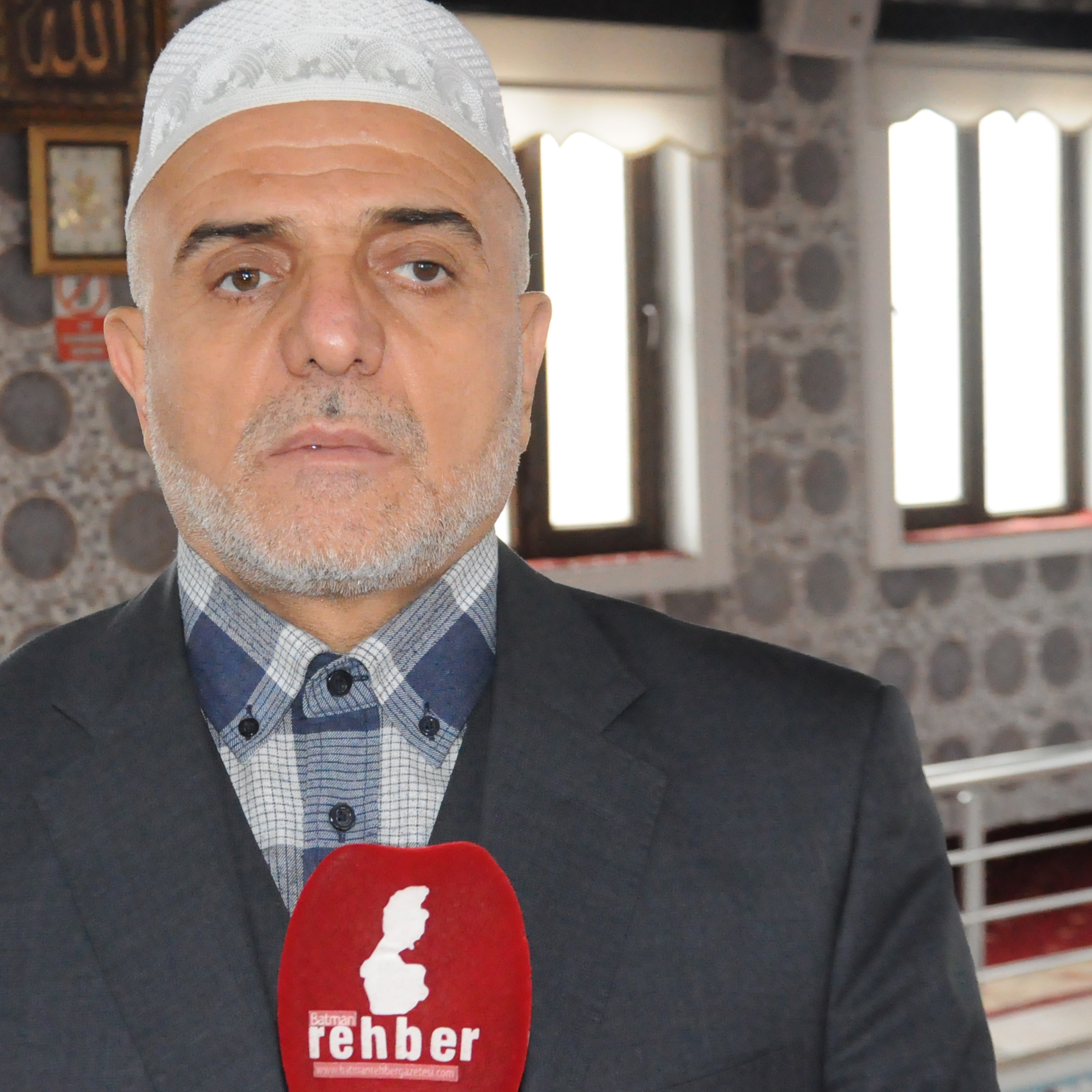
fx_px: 2855
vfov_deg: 21.7
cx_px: 319
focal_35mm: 80
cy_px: 568
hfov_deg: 21.5
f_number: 5.6
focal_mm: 30
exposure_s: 1/100
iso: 3200
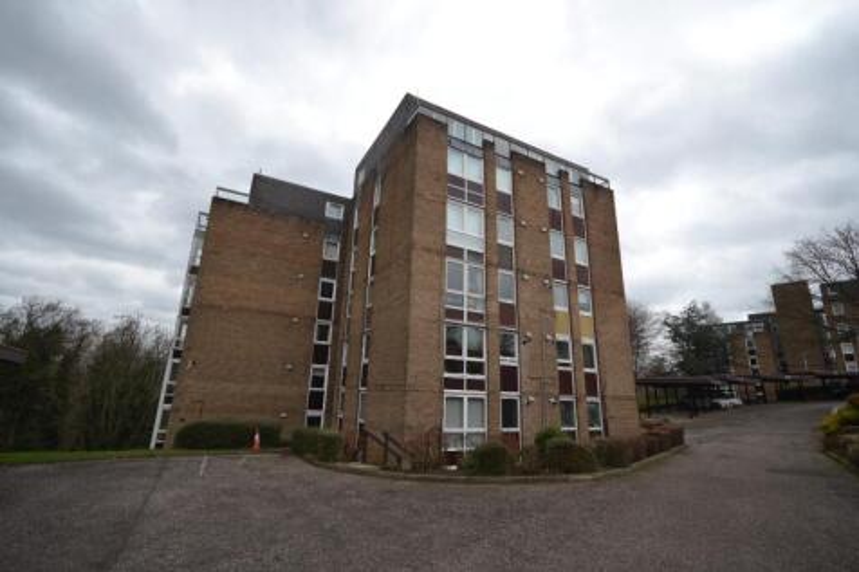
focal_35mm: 15
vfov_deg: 77.3
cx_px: 430
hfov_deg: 100.4
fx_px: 358
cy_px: 286
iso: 140
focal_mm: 10
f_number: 5.6
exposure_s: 1/125
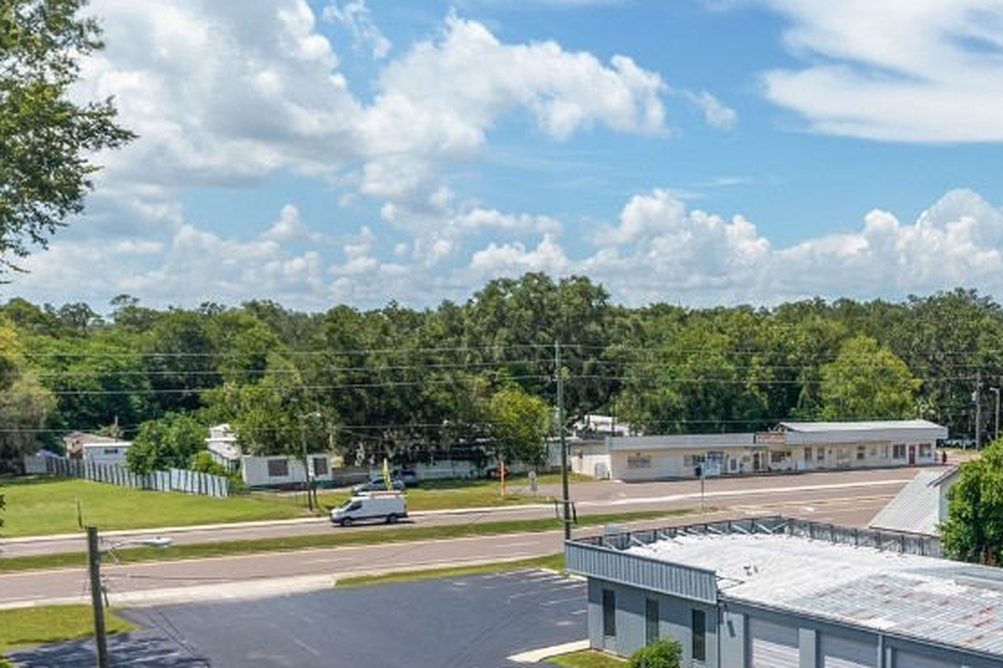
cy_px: 612
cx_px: 857
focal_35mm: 46
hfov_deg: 40.3
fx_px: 1281
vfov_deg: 28.0
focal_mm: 8.67
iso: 210
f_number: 1.8
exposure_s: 1/4000
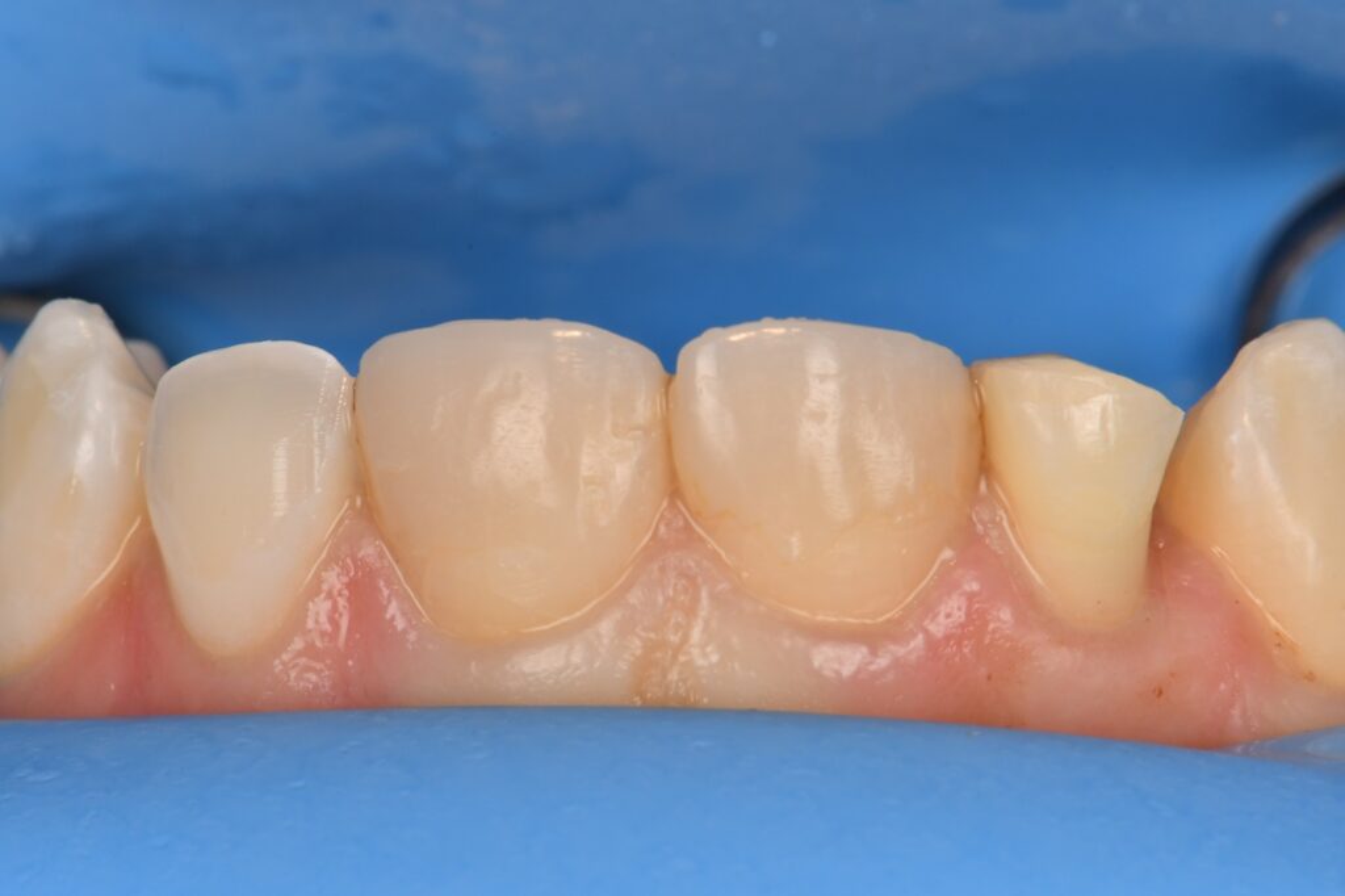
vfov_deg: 8.7
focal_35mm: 157
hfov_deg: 13.1
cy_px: 448
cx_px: 672
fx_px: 5863
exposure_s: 1/160
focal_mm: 105
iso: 200
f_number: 32
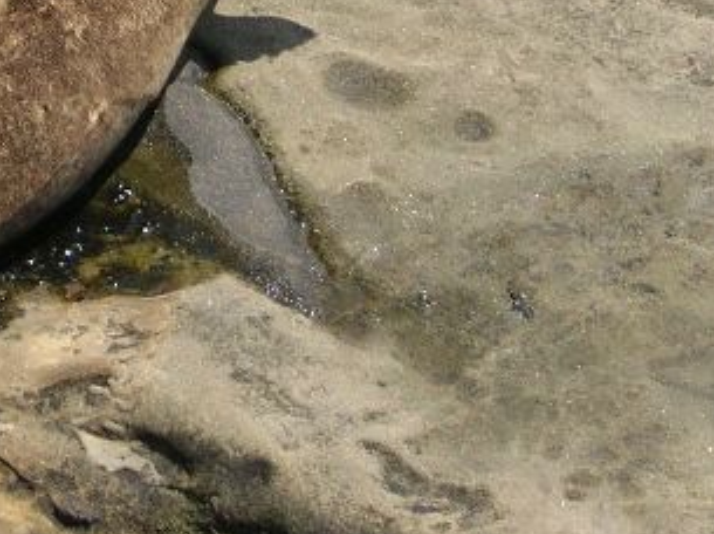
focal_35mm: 394
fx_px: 8117
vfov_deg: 3.8
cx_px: 56
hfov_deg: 5.0
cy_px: -112
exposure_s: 1/303
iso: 50
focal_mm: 17.4
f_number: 4.9
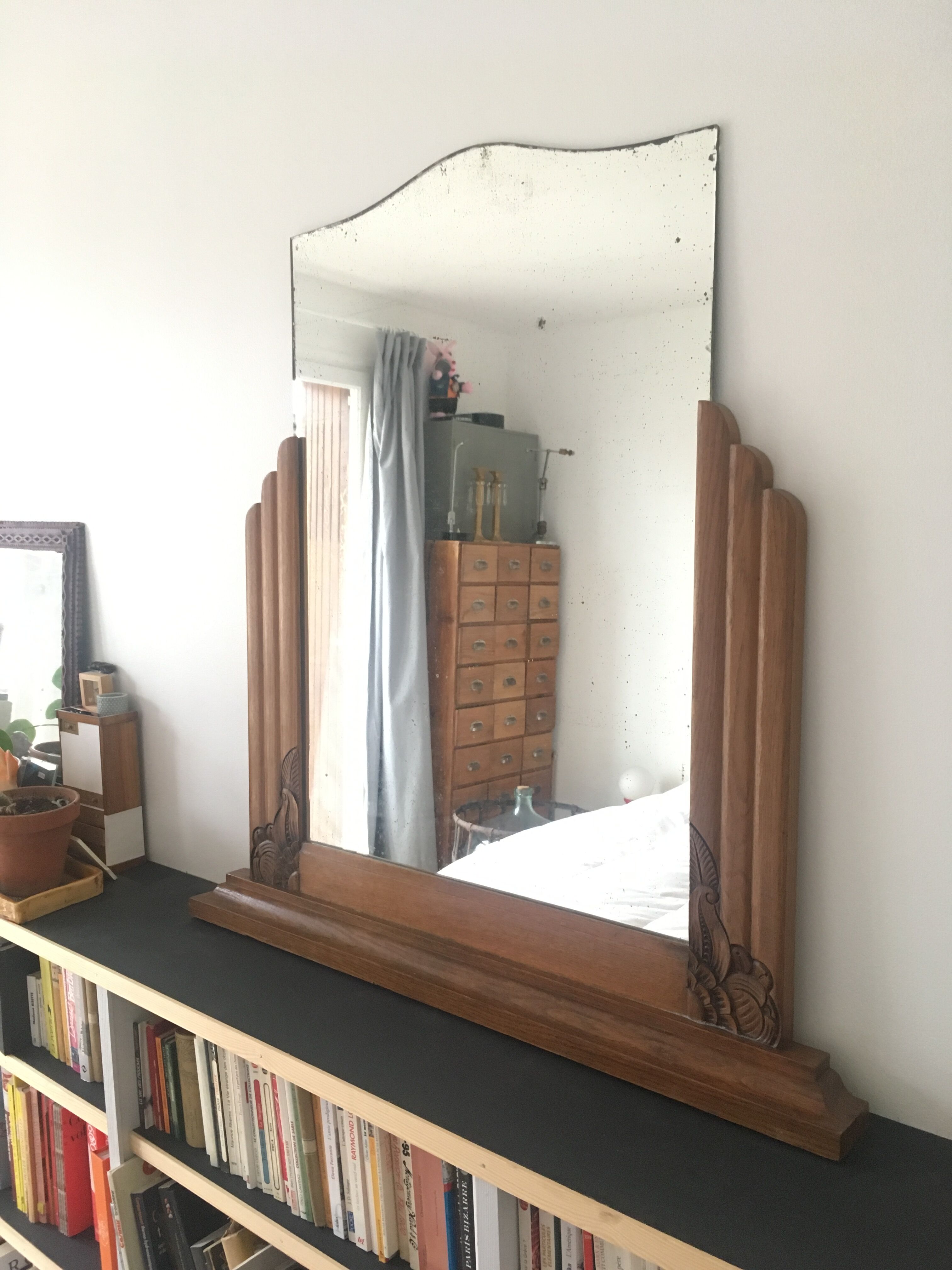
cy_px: 635
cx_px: 476
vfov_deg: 61.7
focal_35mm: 29
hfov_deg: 48.2
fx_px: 1063
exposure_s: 1/33
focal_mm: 4.15
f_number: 2.2
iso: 200
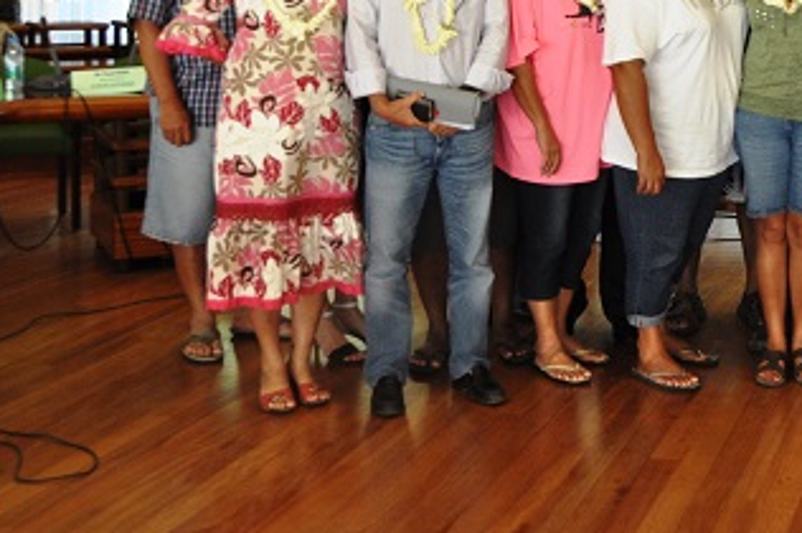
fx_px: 1424
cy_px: -15
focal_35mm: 64
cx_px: 808
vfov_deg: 20.4
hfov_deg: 29.3
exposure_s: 1/60
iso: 720
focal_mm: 20
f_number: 4
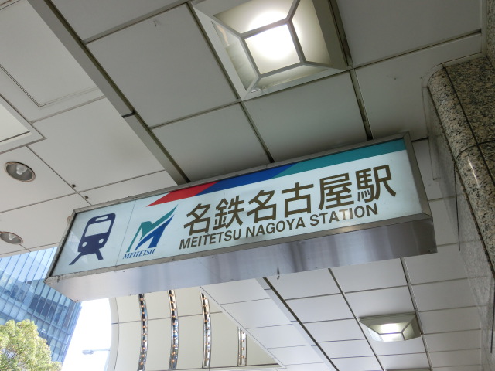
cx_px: 248
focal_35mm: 29
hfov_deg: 61.7
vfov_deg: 48.2
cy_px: 186
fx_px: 415
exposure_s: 1/125
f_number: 3.7
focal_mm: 5.2
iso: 80
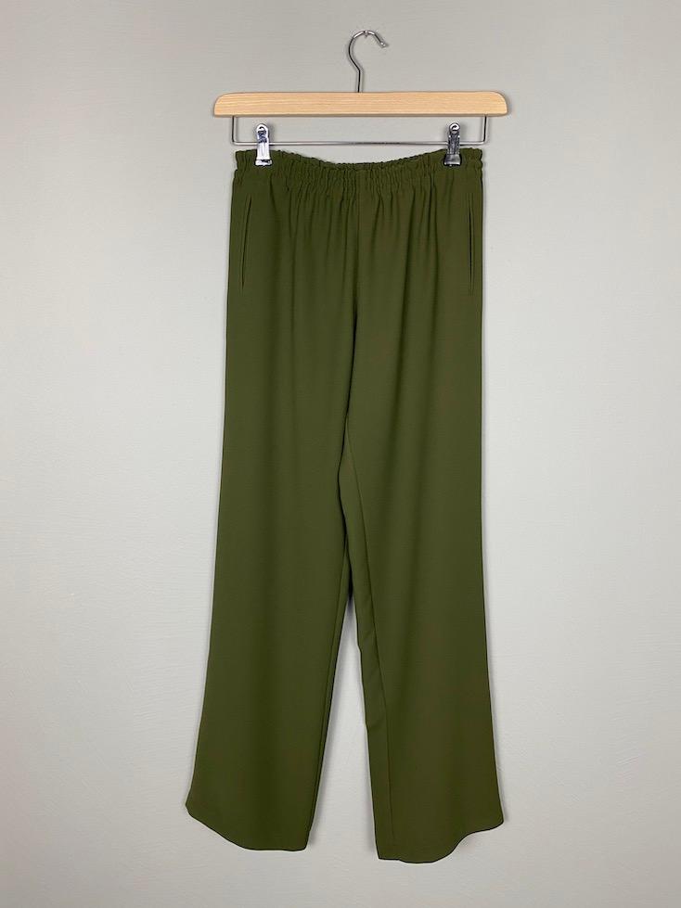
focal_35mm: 26
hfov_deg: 53.1
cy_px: 454
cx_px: 340
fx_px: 682
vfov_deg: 67.3
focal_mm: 4.25
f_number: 1.8
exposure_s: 1/50
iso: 64
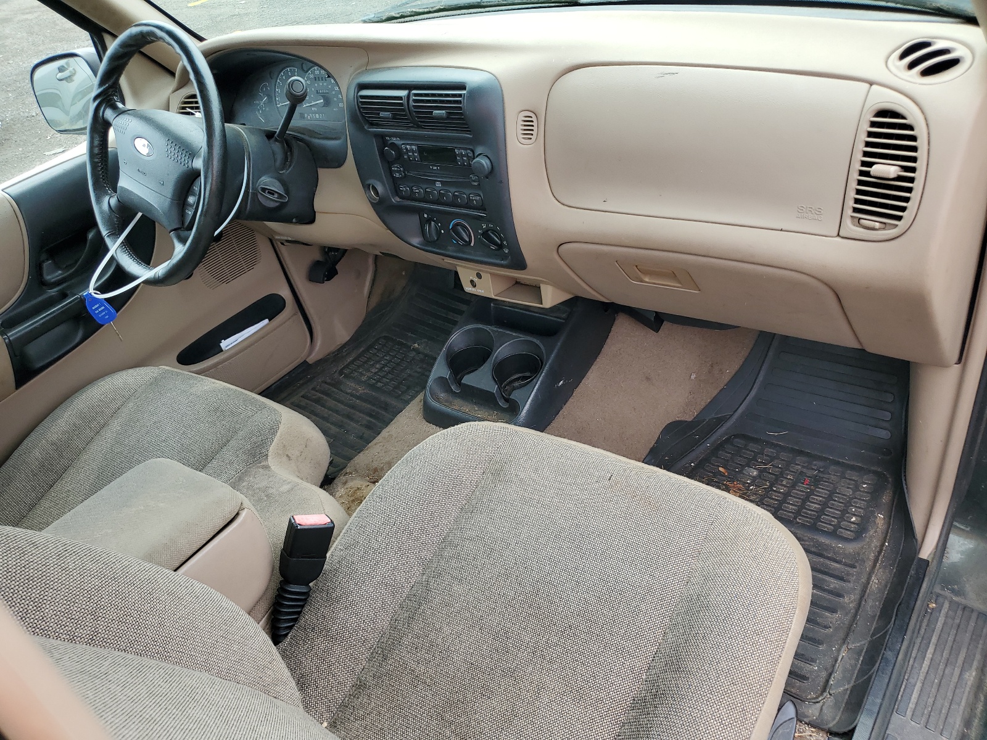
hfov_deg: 67.3
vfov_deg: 53.1
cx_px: 494
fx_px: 741
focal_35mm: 26
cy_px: 370
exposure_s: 1/357
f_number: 1.5
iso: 50
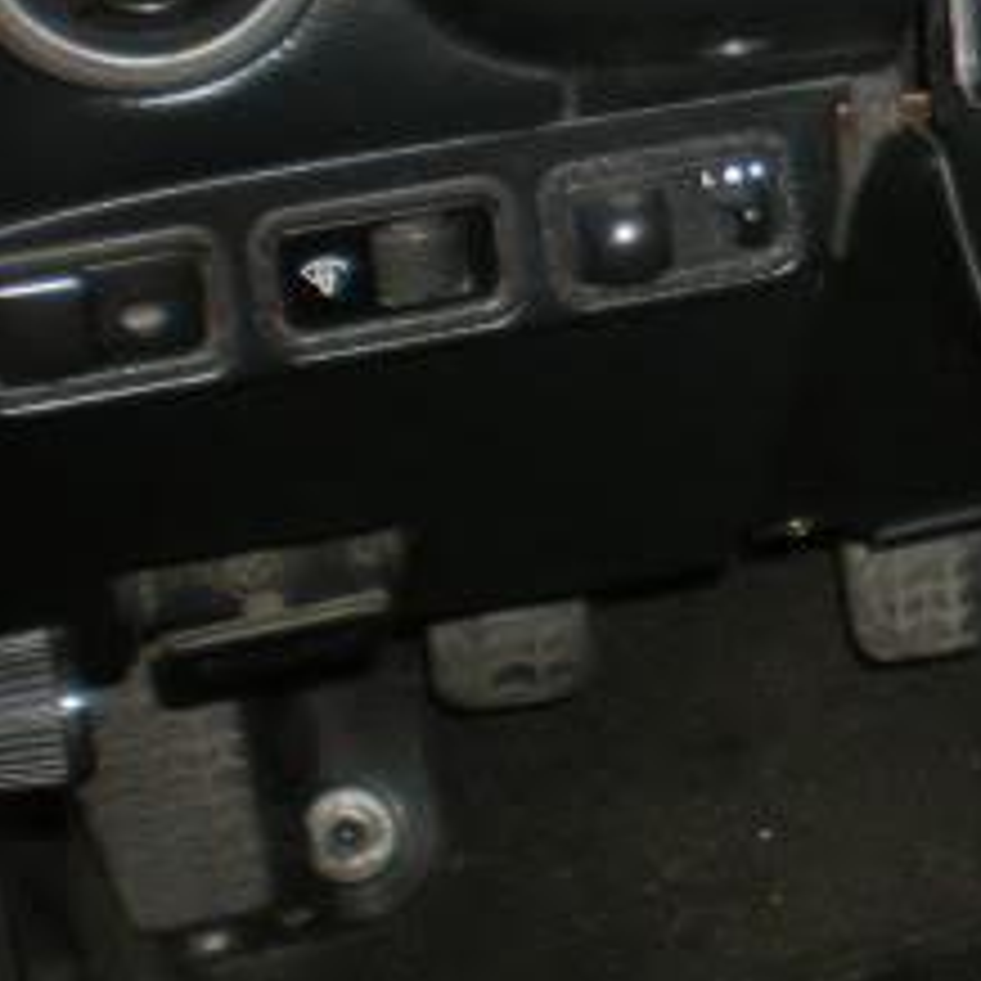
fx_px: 3944
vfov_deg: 14.0
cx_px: 1796
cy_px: -4
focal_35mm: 123
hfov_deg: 12.8
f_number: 3.1
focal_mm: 6.3
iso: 127
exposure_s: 1/60
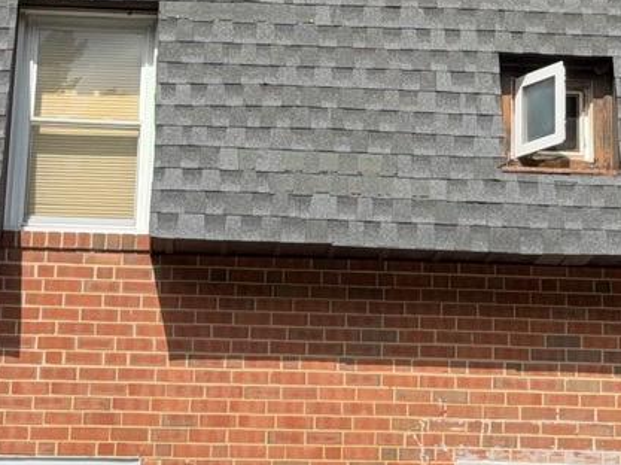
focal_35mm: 118
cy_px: 39
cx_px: 423
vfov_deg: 12.4
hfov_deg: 16.7
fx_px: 2115
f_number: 1.78
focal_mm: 6.76
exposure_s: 1/4405
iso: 80
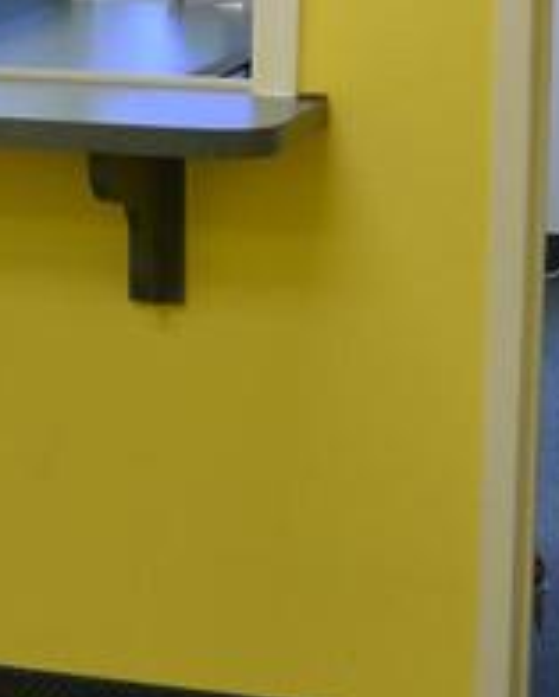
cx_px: -43
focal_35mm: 139
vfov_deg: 13.8
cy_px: 215
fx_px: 2882
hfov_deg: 10.9
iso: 450
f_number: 4
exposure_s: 1/60
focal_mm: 19
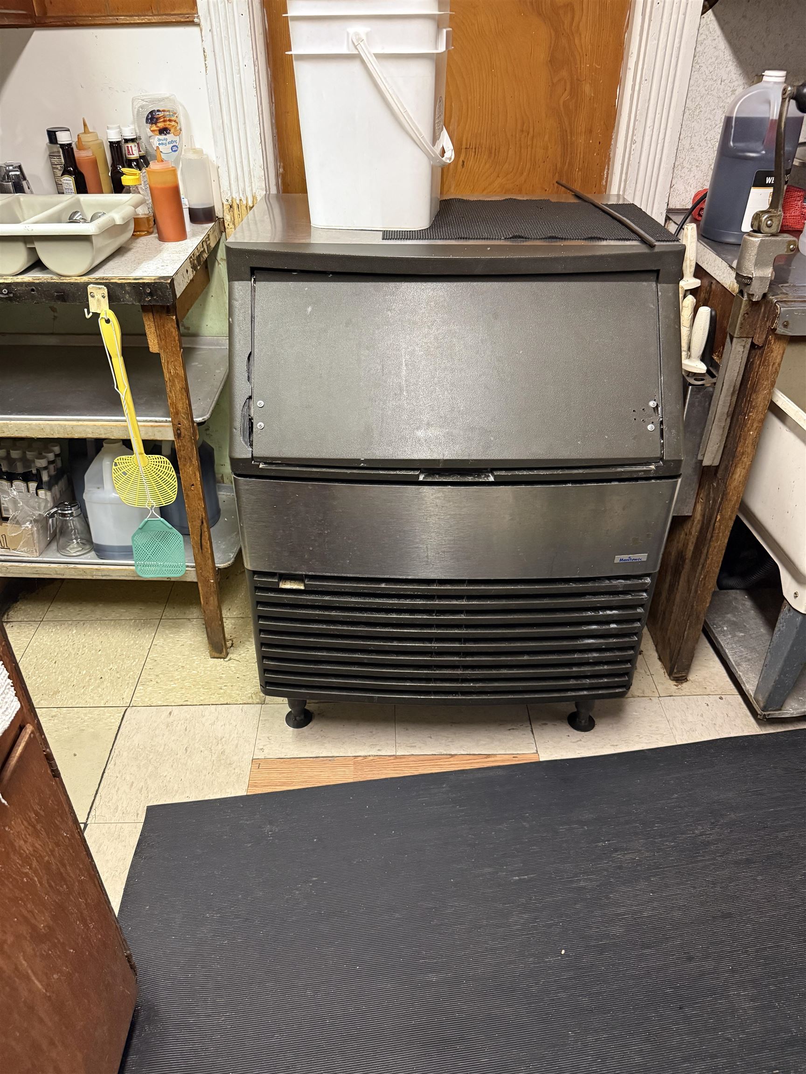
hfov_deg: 56.8
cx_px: 403
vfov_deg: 71.6
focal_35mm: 24
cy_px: 537
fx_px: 745
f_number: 1.78
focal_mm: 6.76
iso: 800
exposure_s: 1/60
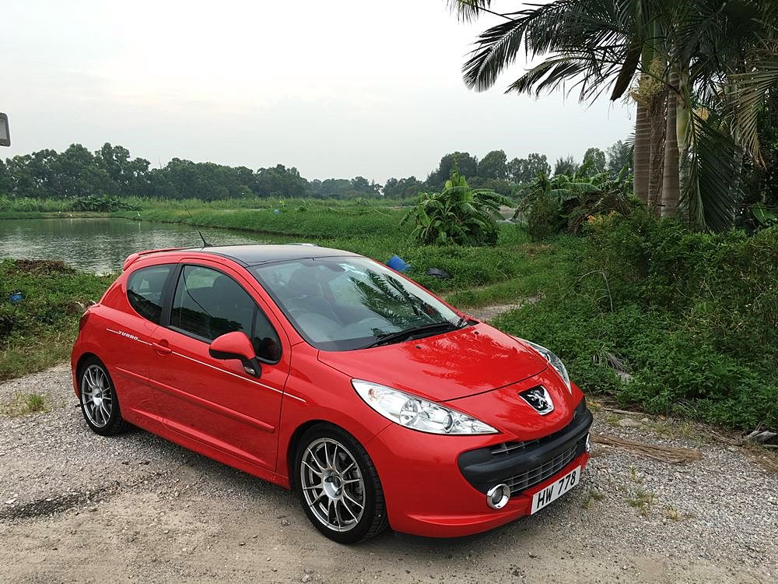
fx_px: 652
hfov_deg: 61.7
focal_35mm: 29
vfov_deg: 48.2
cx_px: 389
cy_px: 292
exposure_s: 1/164
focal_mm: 4.15
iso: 25
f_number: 2.2
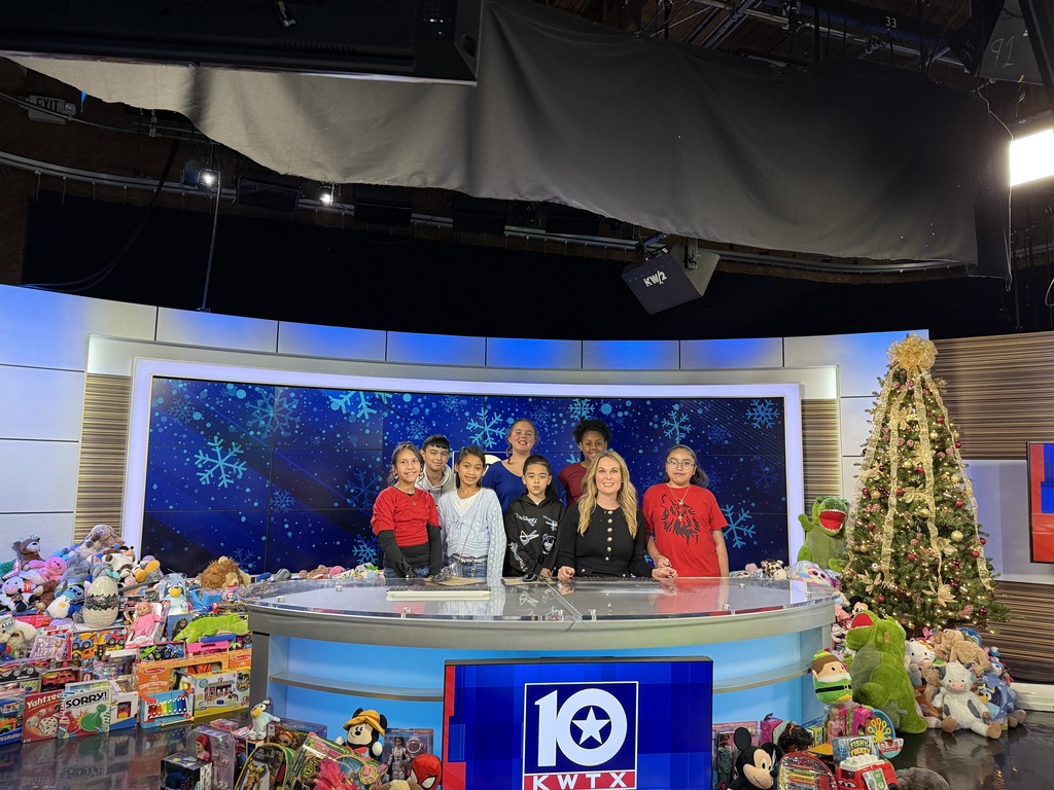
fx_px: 731
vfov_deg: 56.8
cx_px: 527
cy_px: 395
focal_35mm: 24
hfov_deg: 71.6
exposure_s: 1/60
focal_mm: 6.76
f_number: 1.78
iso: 320
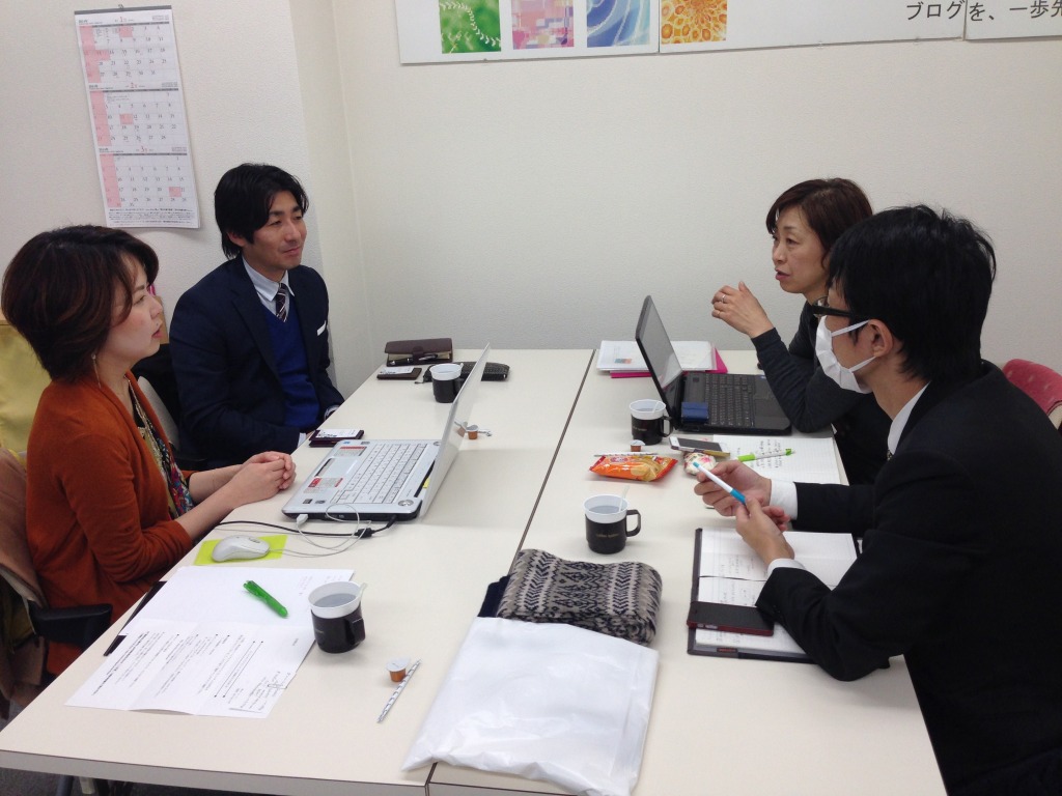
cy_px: 398
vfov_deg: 42.9
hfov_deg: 55.4
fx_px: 1012
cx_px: 531
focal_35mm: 33
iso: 80
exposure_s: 1/120
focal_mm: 4.12
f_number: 2.4
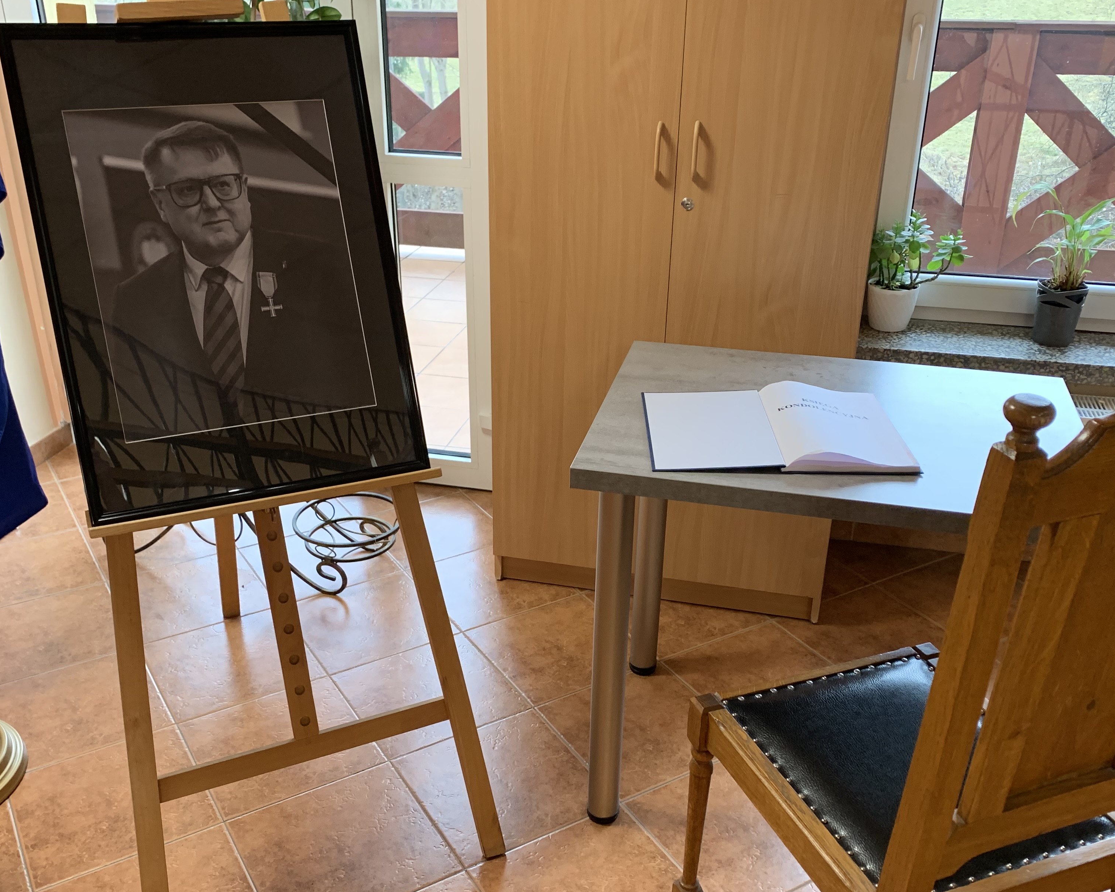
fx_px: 1122
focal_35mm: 34
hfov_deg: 52.8
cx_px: 544
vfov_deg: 43.3
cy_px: 493
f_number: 1.8
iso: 160
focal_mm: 4.25
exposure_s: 1/60
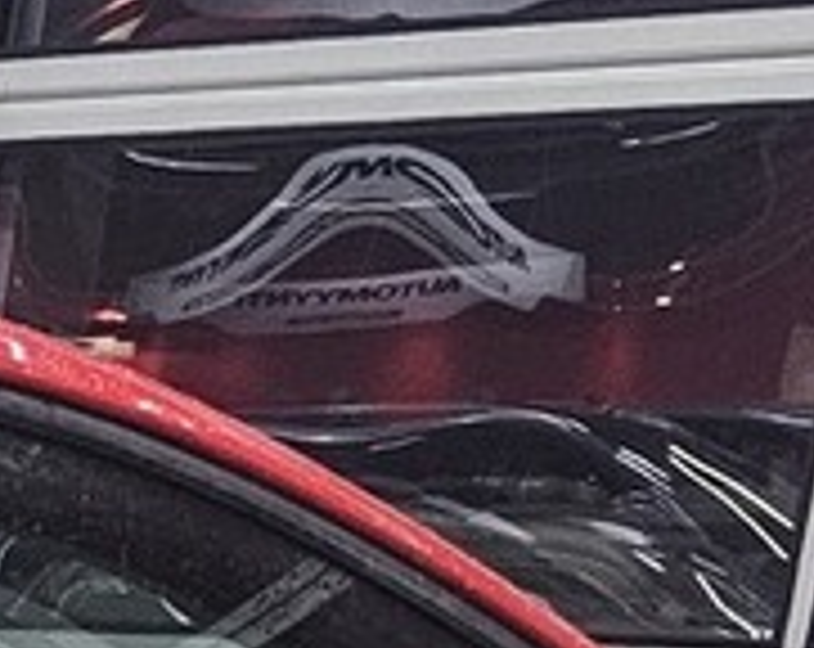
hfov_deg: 8.9
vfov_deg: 7.5
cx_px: -1624
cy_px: 2007
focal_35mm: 179
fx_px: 4303
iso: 500
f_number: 1.7
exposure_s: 1/100
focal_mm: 6.3
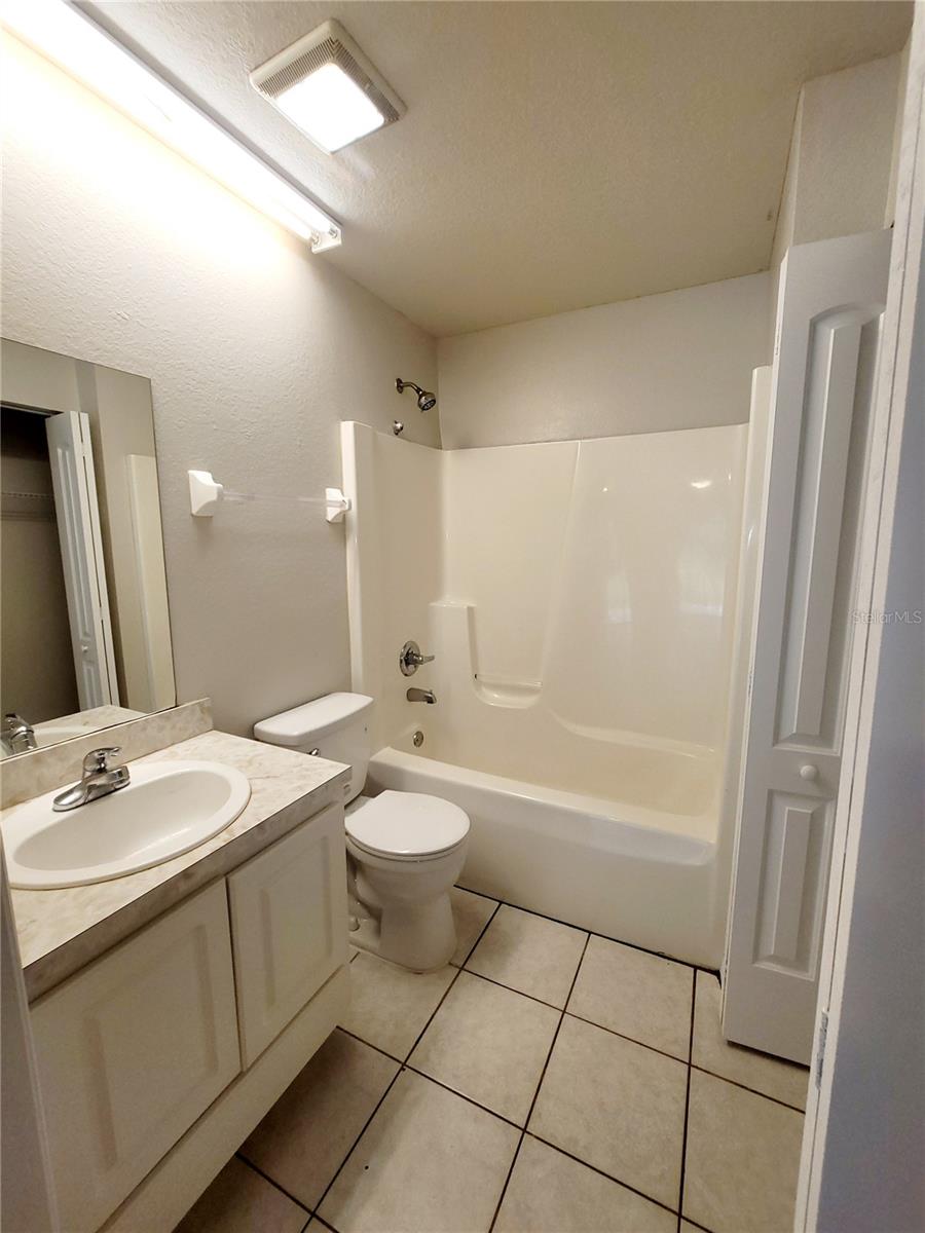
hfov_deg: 89.9
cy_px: 616
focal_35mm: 13
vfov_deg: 106.2
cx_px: 462
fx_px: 463
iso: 80
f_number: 2.2
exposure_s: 1/60.2
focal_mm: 2.2
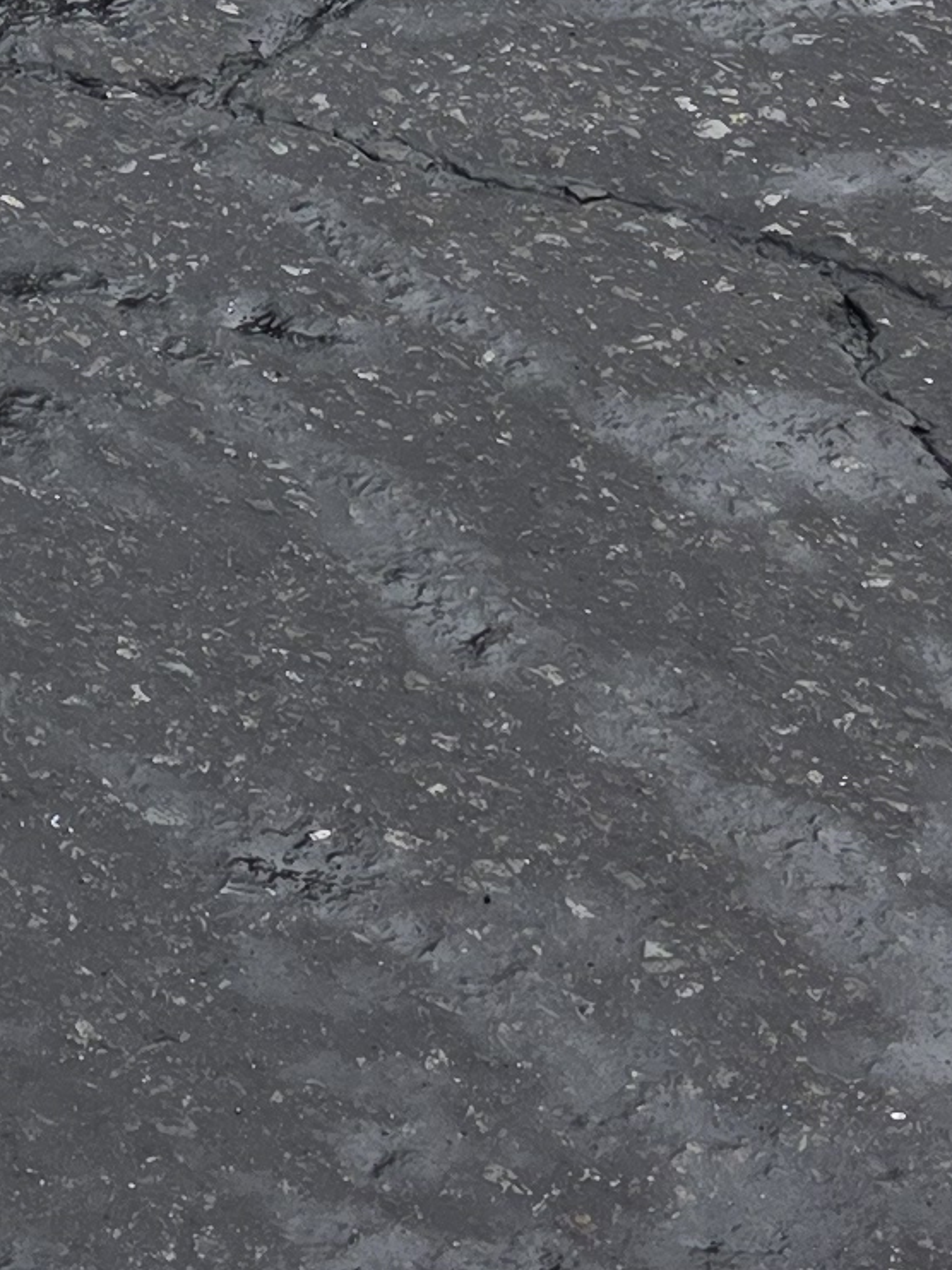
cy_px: -1126
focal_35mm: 124
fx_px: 4550
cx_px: -913
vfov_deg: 13.9
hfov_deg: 10.9
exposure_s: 1/180
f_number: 1.7
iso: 100
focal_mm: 6.3
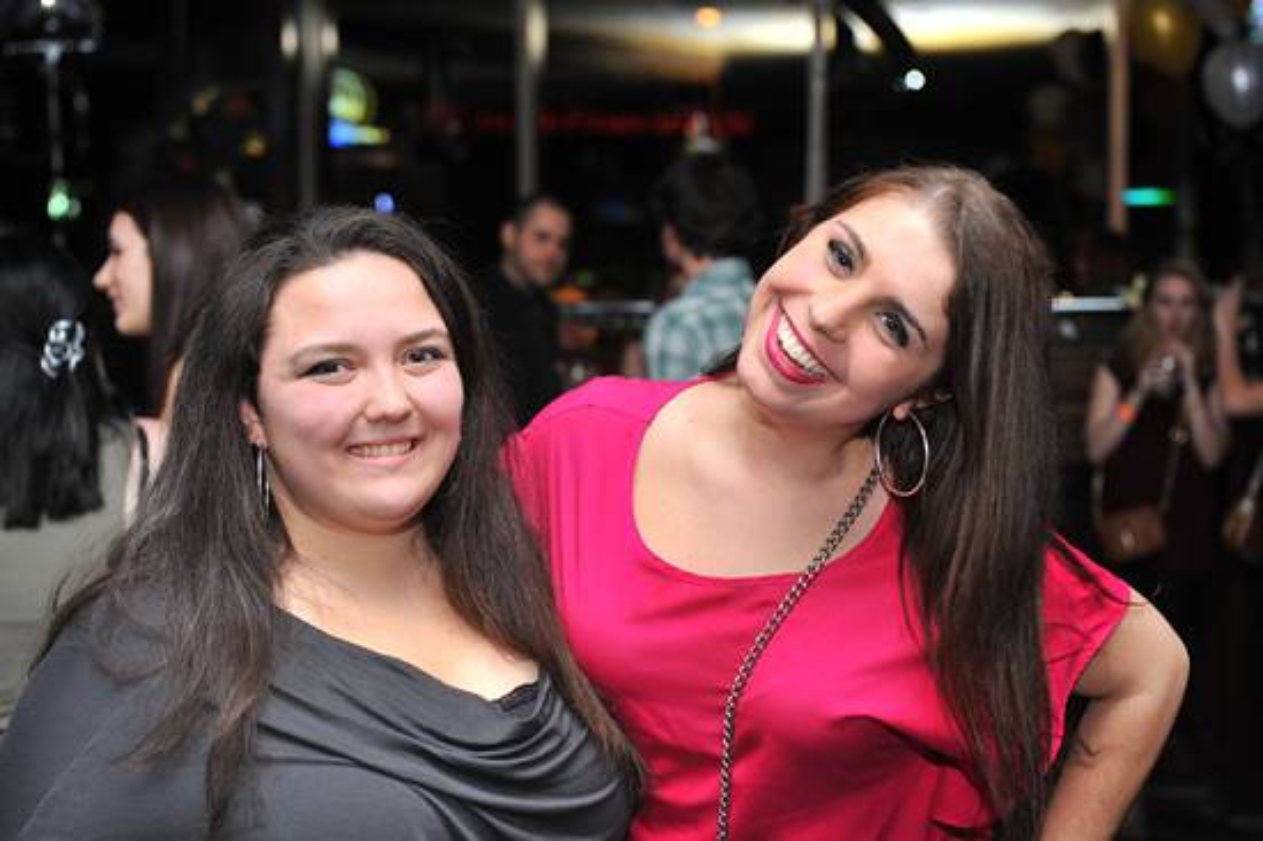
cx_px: 632
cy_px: 420
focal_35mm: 66
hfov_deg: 30.5
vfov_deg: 20.6
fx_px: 2314
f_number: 5
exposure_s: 1/100
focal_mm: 66
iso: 1000
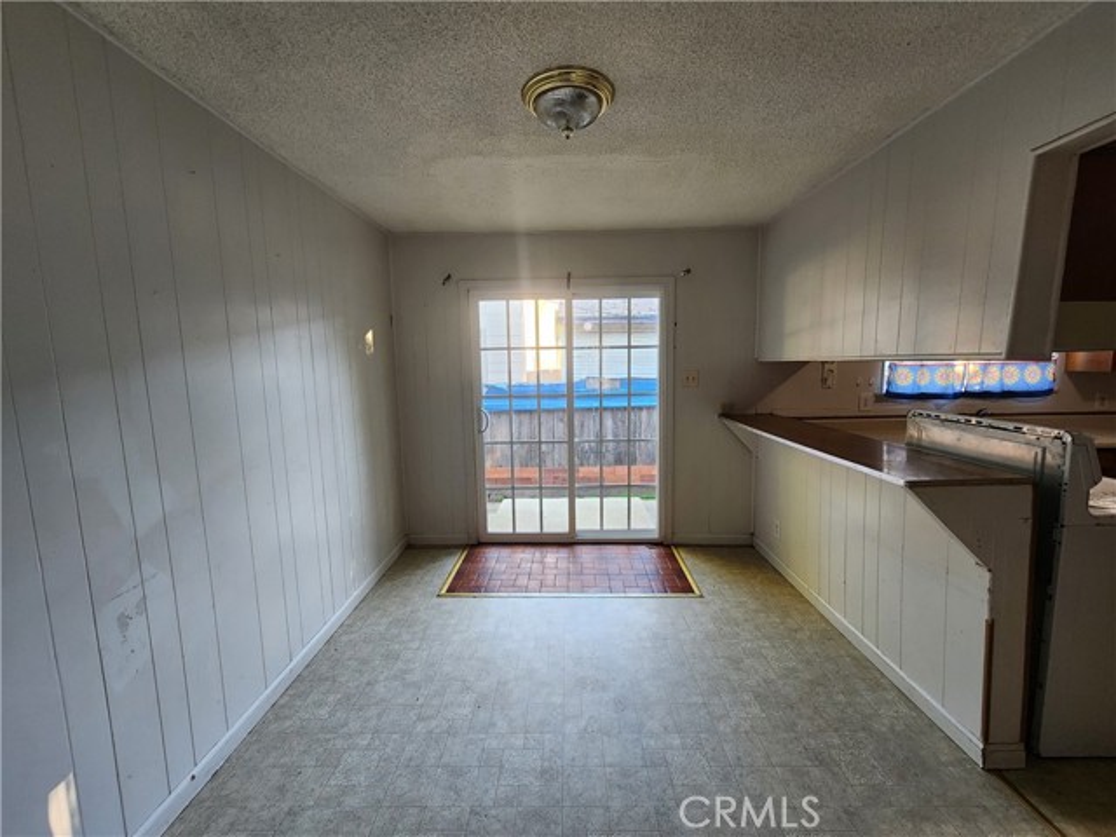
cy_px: 418
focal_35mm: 13
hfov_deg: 106.2
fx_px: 419
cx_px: 558
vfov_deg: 89.9
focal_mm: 2.2
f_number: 2.2
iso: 200
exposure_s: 1/60
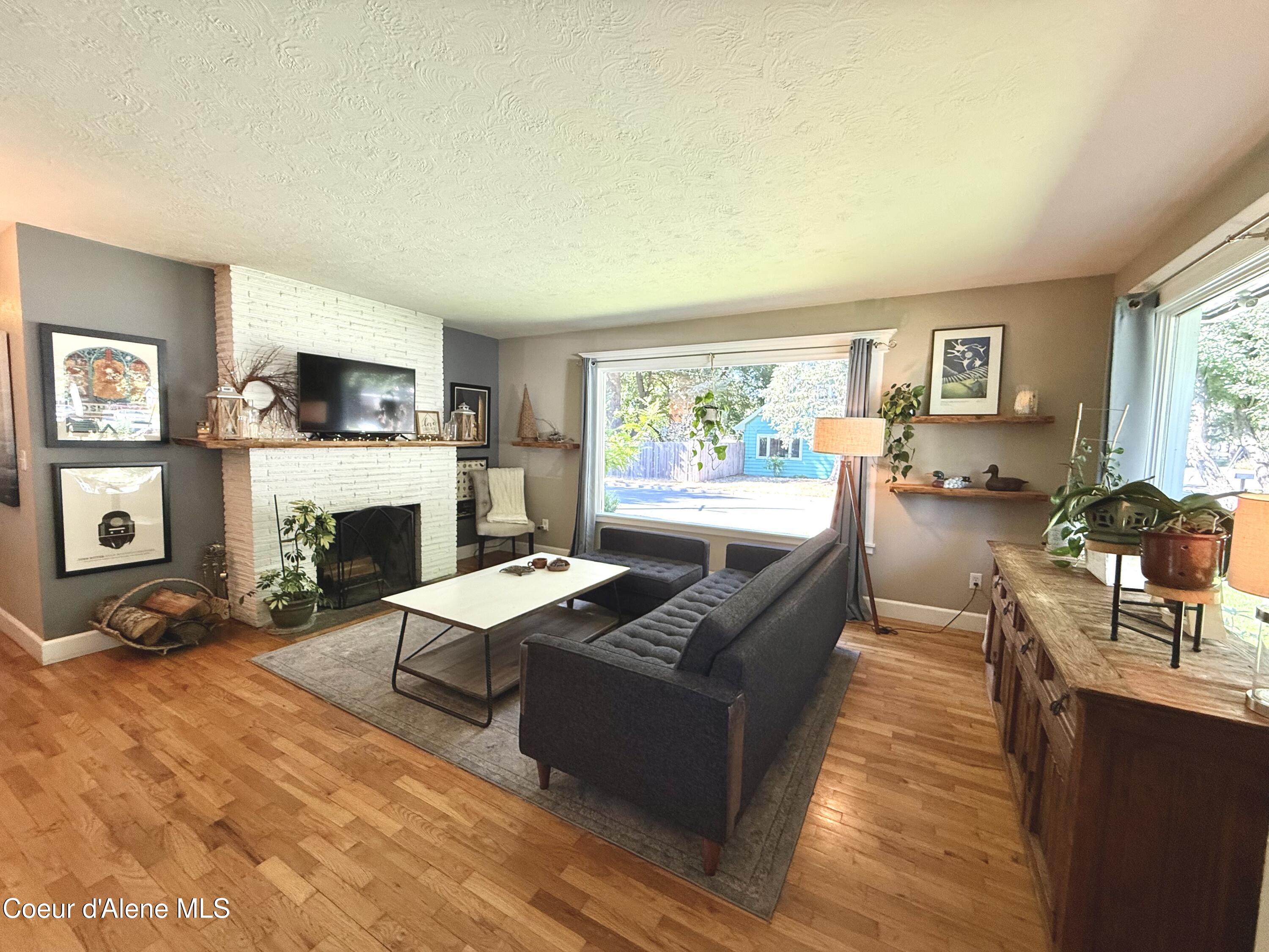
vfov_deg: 85.7
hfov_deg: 102.1
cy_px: 476
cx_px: 634
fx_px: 513
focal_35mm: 14
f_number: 2.2
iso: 160
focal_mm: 2.22
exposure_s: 1/120
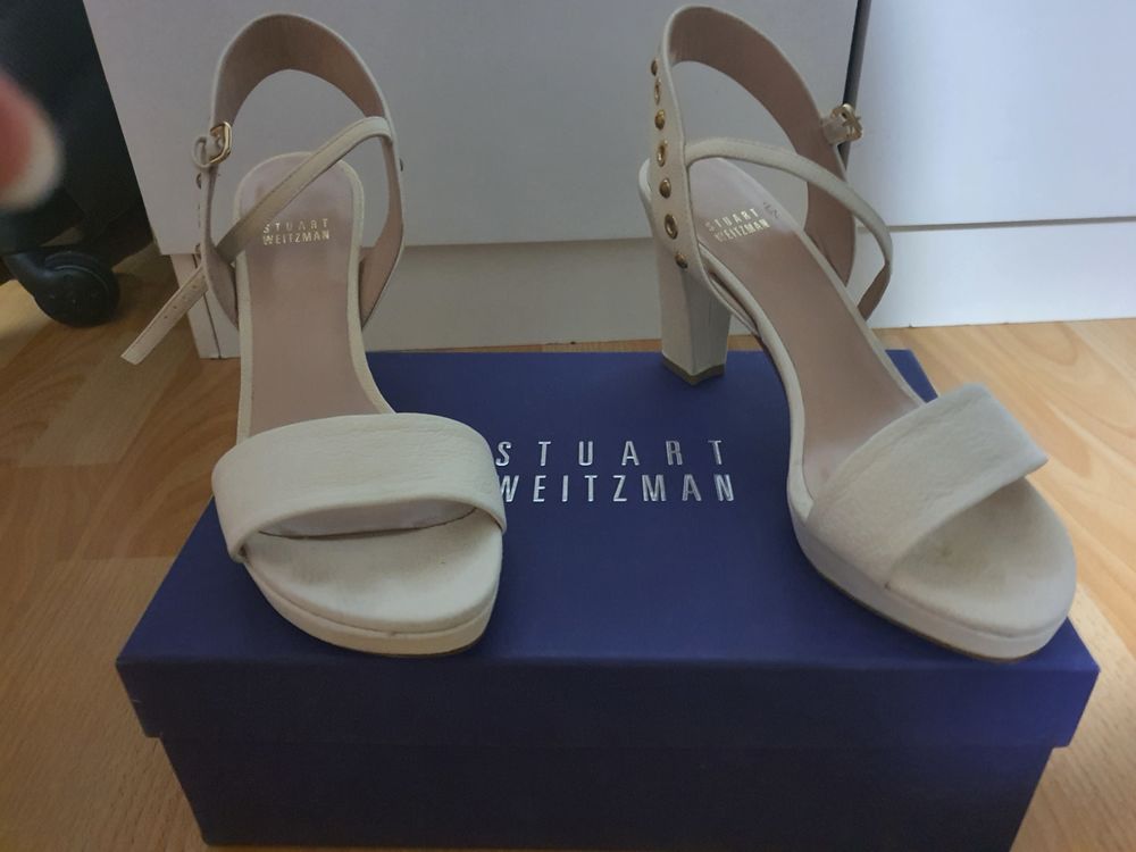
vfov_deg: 53.1
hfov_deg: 67.3
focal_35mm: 26
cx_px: 568
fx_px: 853
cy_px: 426
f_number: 1.5
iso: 640
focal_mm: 4.3
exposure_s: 1/10
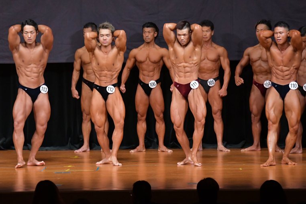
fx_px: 2074
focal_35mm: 244
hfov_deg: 8.4
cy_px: 103
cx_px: 152
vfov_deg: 5.6
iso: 5000
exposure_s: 1/400
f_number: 5.6
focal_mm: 160
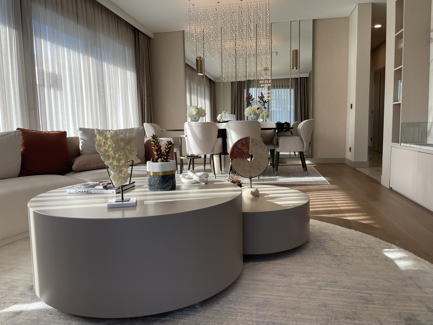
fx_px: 325
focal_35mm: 26
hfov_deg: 67.3
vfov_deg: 53.1
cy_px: 162
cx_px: 216
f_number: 1.6
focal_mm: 4.2
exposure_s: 1/421
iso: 32
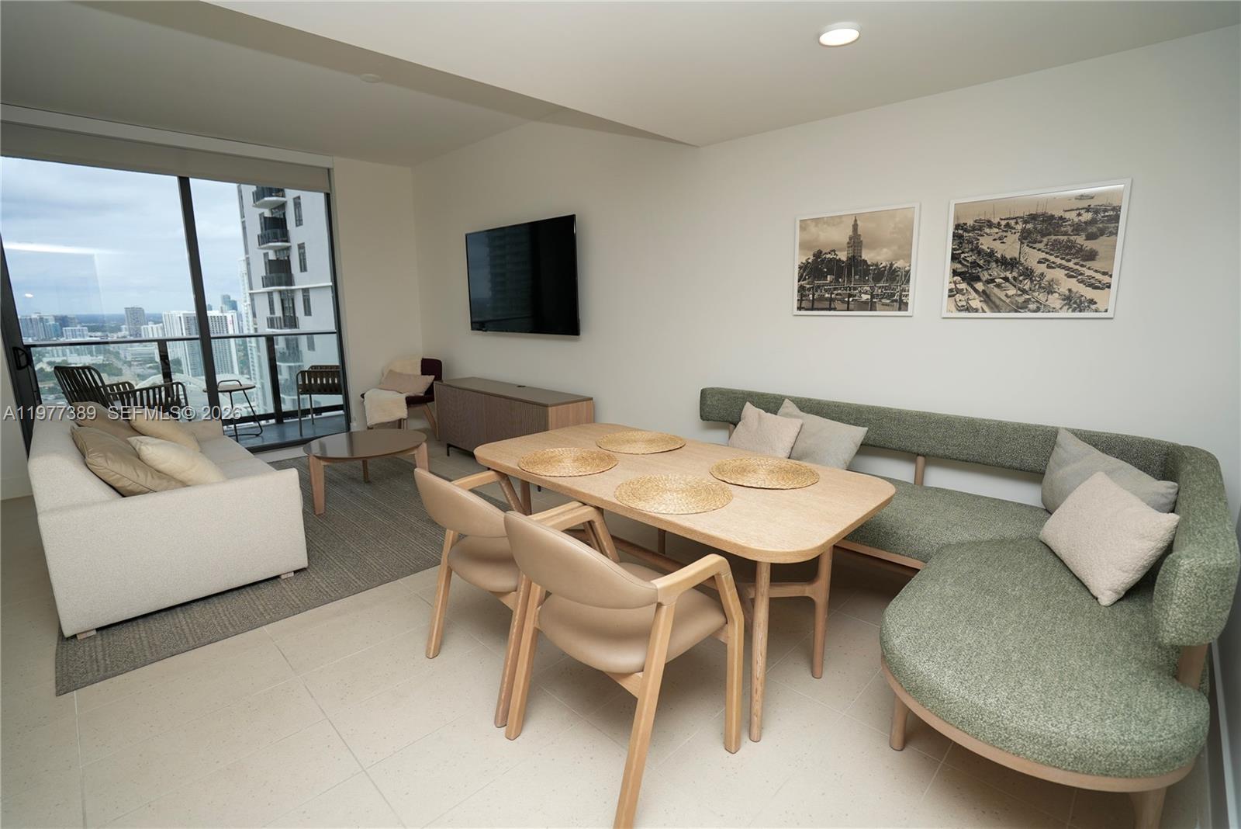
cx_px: 620
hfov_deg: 96.7
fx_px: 552
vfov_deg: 73.8
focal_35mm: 16
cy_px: 414
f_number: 4
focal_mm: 16
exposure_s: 1/125
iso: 80
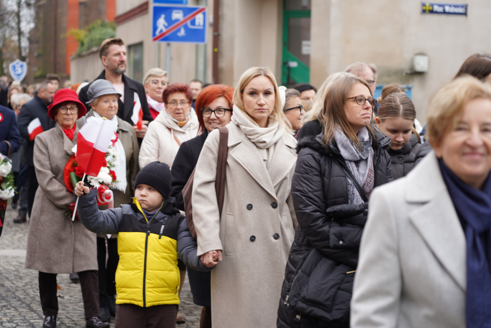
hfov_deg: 20.0
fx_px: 1391
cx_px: 246
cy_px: 164
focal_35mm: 102
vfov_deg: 13.4
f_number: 4
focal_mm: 102
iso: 200
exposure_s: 1/100
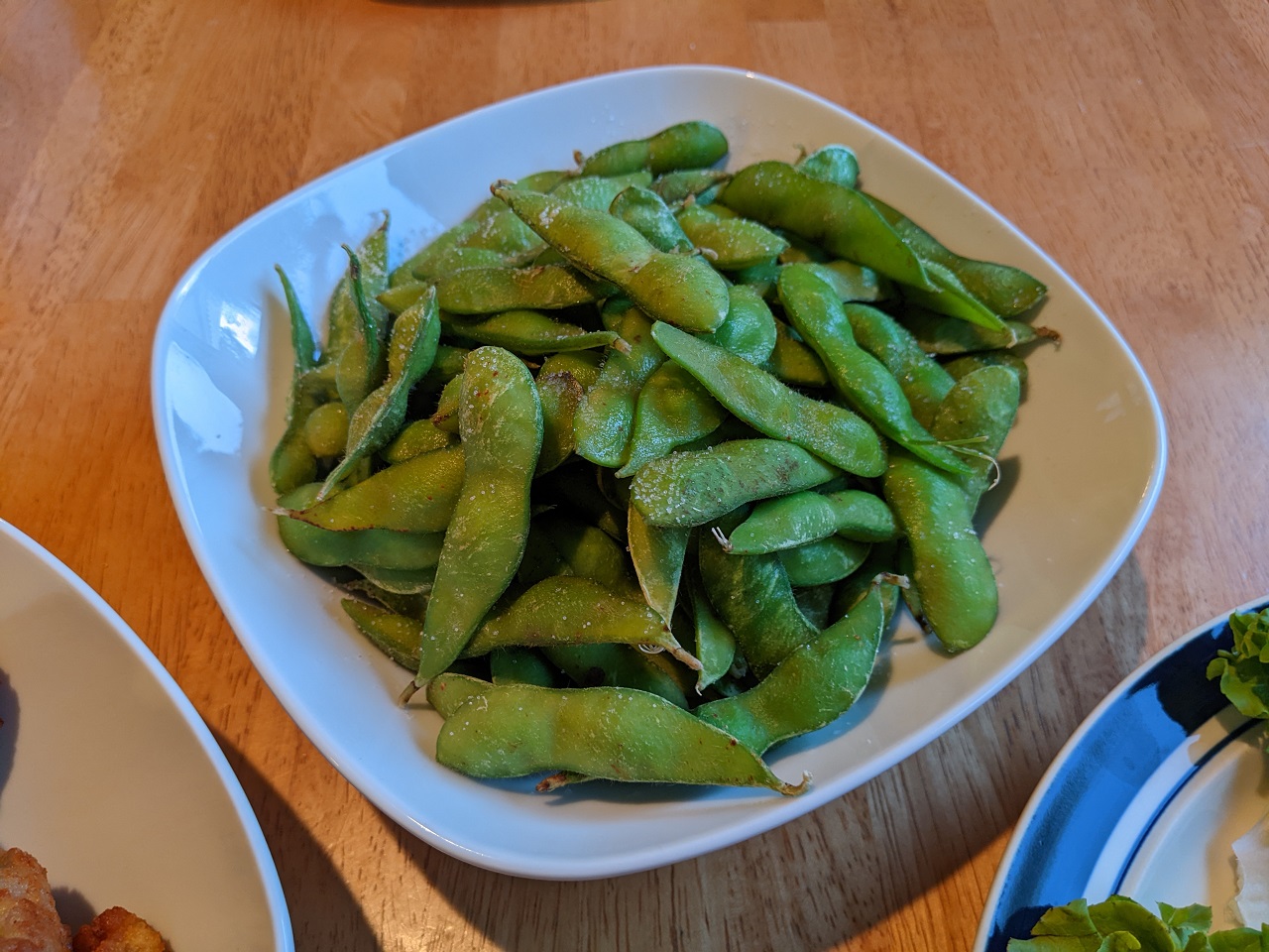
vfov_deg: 51.4
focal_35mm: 27
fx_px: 990
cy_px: 476
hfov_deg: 65.3
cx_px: 634
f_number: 1.8
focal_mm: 4.44
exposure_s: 1/24
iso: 68
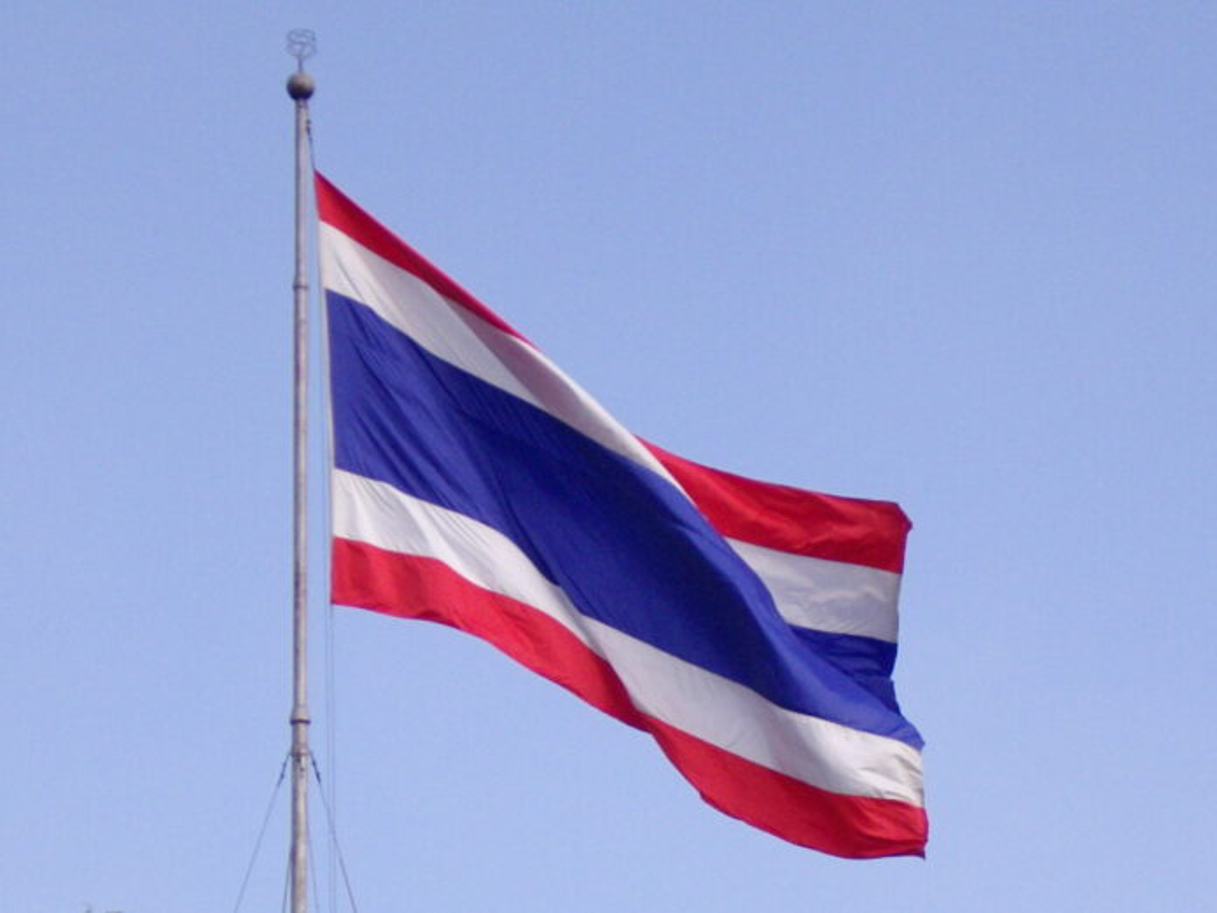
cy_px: 456
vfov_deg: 15.9
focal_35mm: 93
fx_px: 3270
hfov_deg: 21.1
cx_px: 608
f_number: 4.7
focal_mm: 15.3
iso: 100
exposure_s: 1/400
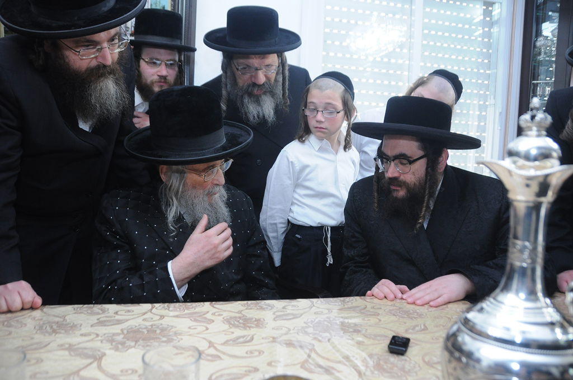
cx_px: 286
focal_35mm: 27
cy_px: 190
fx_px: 429
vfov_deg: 47.8
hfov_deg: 67.4
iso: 800
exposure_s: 1/100
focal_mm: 18
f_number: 3.5
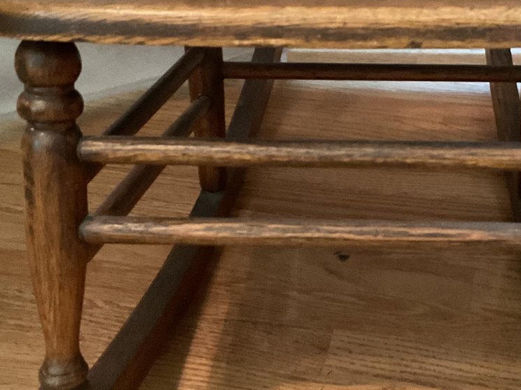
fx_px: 888
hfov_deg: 32.3
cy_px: 160
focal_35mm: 59
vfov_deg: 24.8
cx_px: 361
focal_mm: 3
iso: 500
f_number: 1.8
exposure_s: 1/24
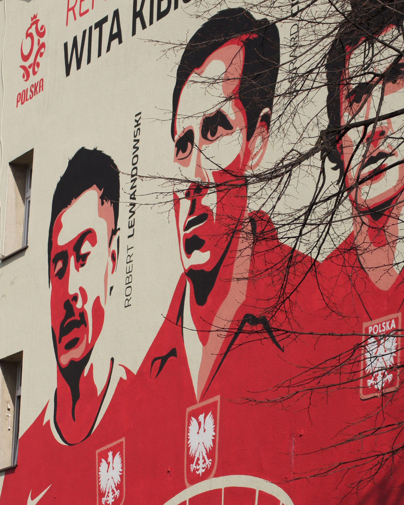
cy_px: 303
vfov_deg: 14.1
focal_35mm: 137
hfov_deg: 11.3
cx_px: 239
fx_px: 2045
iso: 200
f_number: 5.6
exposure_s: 1/1000
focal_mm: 55
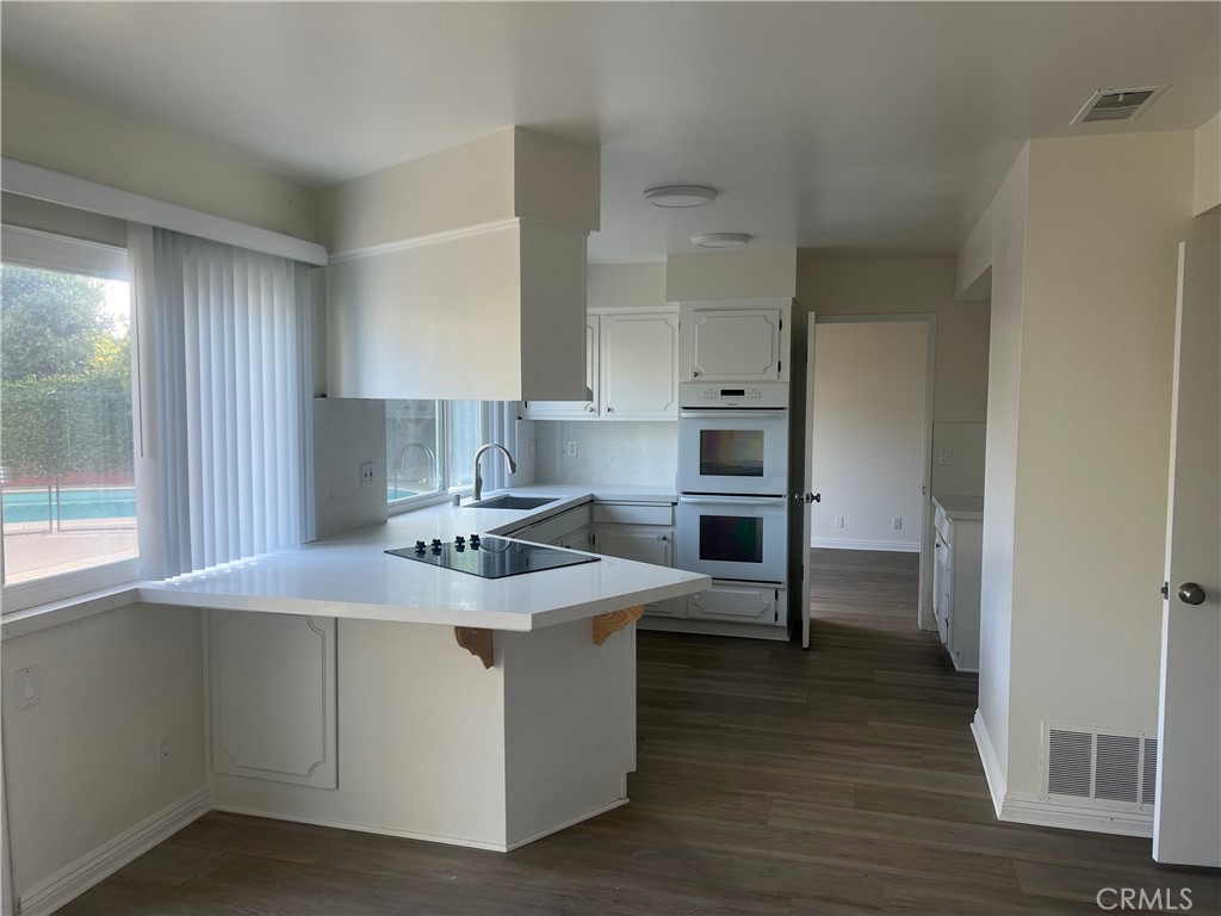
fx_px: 917
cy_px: 458
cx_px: 610
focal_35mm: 26
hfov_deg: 67.3
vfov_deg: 53.1
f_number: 1.5
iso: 50
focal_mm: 5.7
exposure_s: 1/121
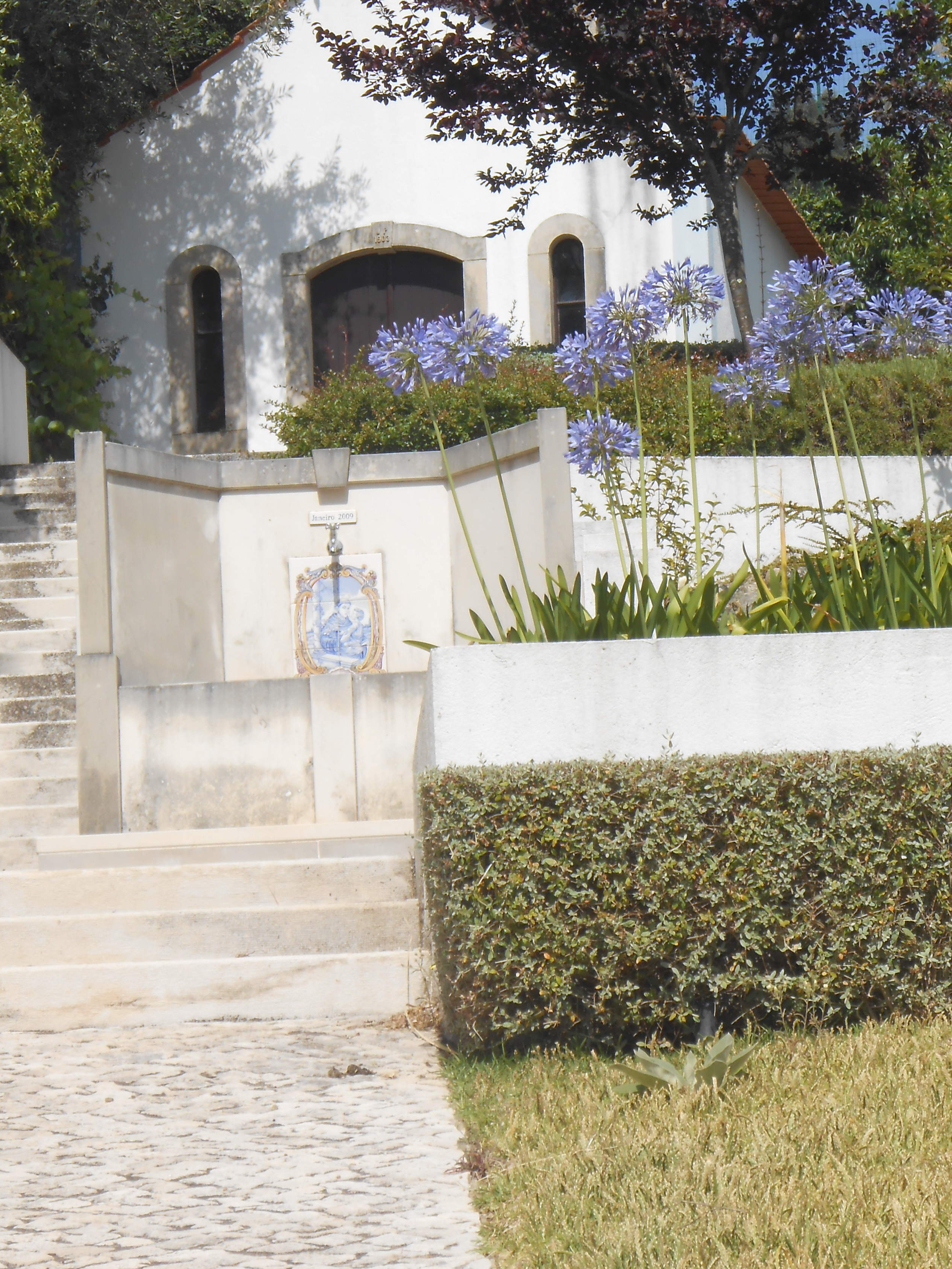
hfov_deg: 10.3
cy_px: 516
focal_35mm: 144
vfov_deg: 13.7
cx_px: 395
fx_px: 5280
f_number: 5
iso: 80
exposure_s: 1/500
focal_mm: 18.7
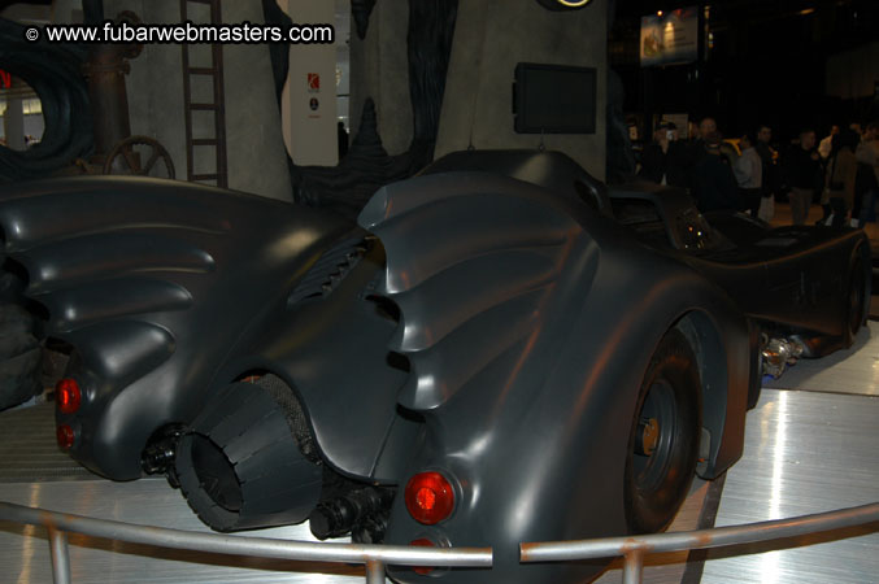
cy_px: 292
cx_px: 440
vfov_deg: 36.8
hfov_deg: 53.2
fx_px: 878
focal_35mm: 36
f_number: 5
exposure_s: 1/60
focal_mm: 24
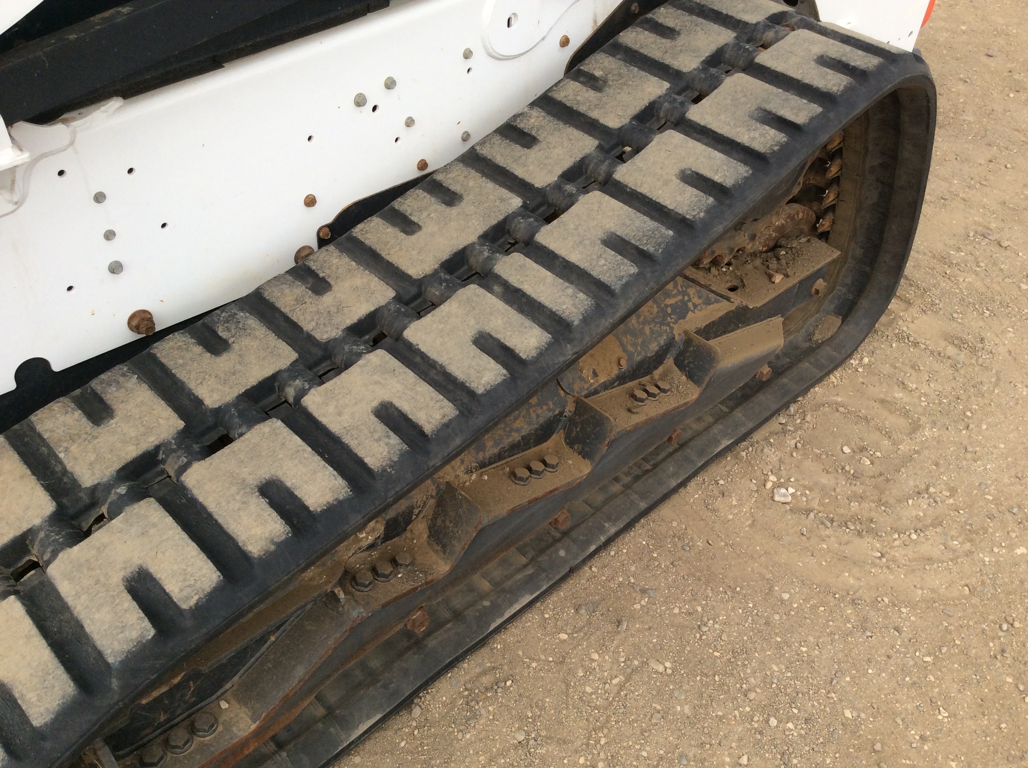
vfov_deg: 44.1
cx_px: 514
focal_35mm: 32
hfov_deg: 56.9
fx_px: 949
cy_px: 384
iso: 32
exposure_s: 1/362
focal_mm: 3.3
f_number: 2.4
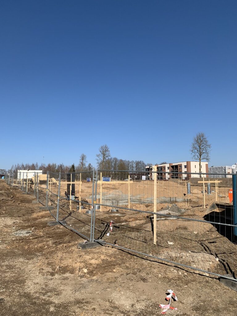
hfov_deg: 53.1
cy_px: 158
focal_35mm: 26
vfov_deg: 67.3
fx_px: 237
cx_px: 118
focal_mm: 4.25
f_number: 1.8
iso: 25
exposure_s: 1/3086
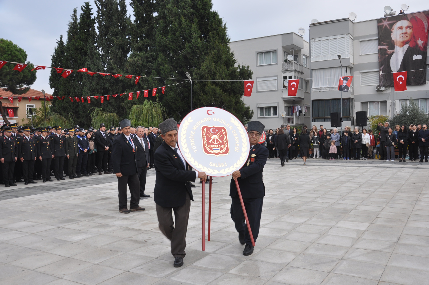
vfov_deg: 39.9
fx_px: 393
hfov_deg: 57.3
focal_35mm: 33
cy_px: 142
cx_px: 214
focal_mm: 22
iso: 200
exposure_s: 1/60
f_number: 8
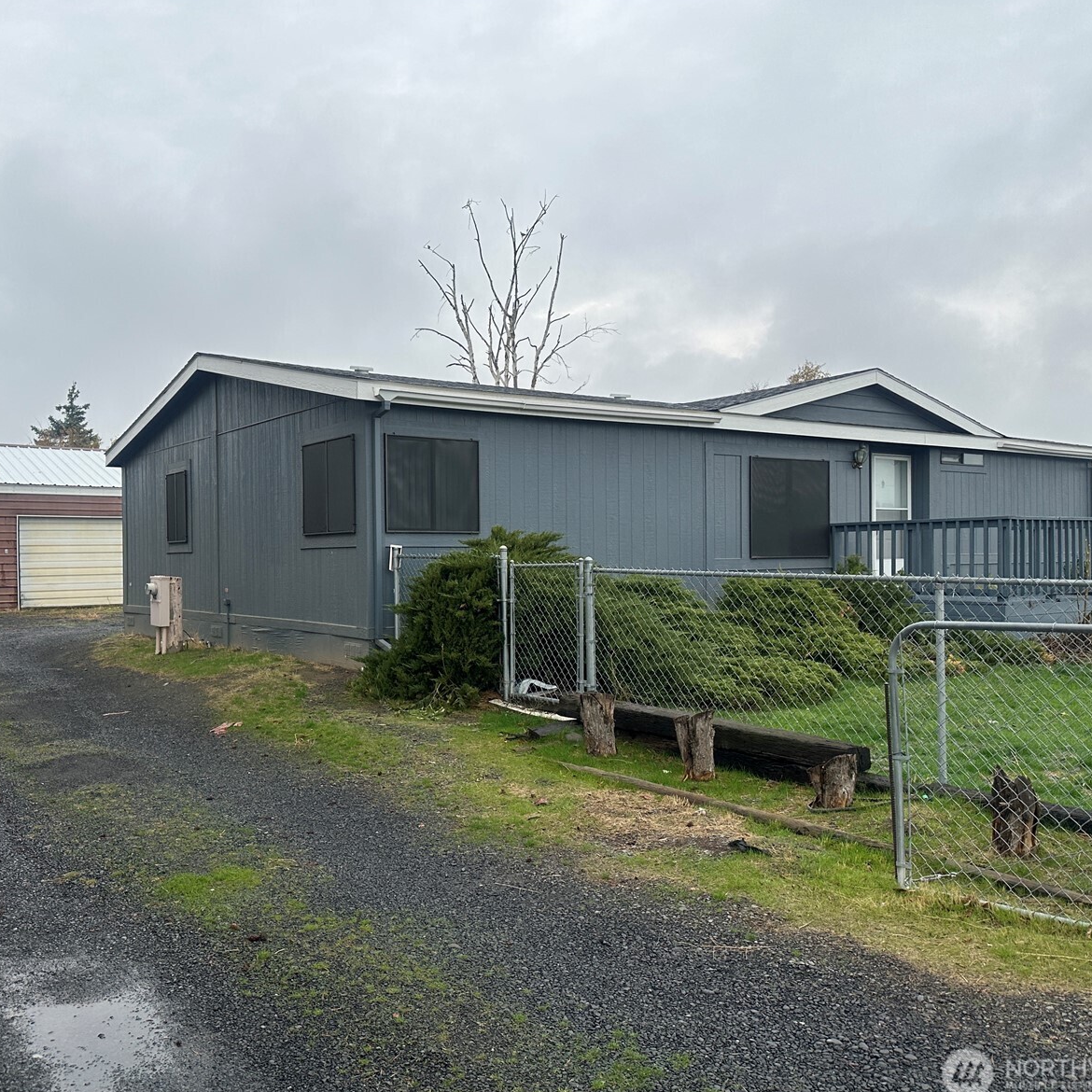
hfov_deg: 55.2
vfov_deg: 55.6
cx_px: 438
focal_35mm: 29
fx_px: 1035
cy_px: 552
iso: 80
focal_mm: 6.86
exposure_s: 1/1095
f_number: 1.78
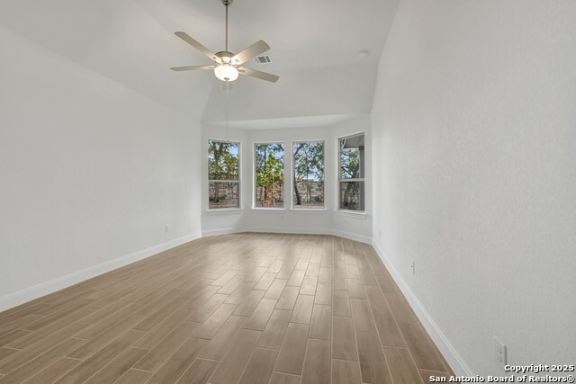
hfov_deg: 104.2
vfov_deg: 81.2
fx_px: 224
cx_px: 288
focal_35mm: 14
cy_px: 192
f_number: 9
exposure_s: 1/3.33
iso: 100
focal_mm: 14
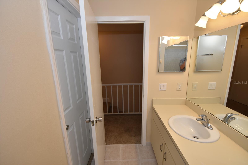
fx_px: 103
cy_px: 82
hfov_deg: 100.4
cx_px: 124
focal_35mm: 15
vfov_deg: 77.3
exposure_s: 1/80
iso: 200
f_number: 4.5
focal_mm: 10
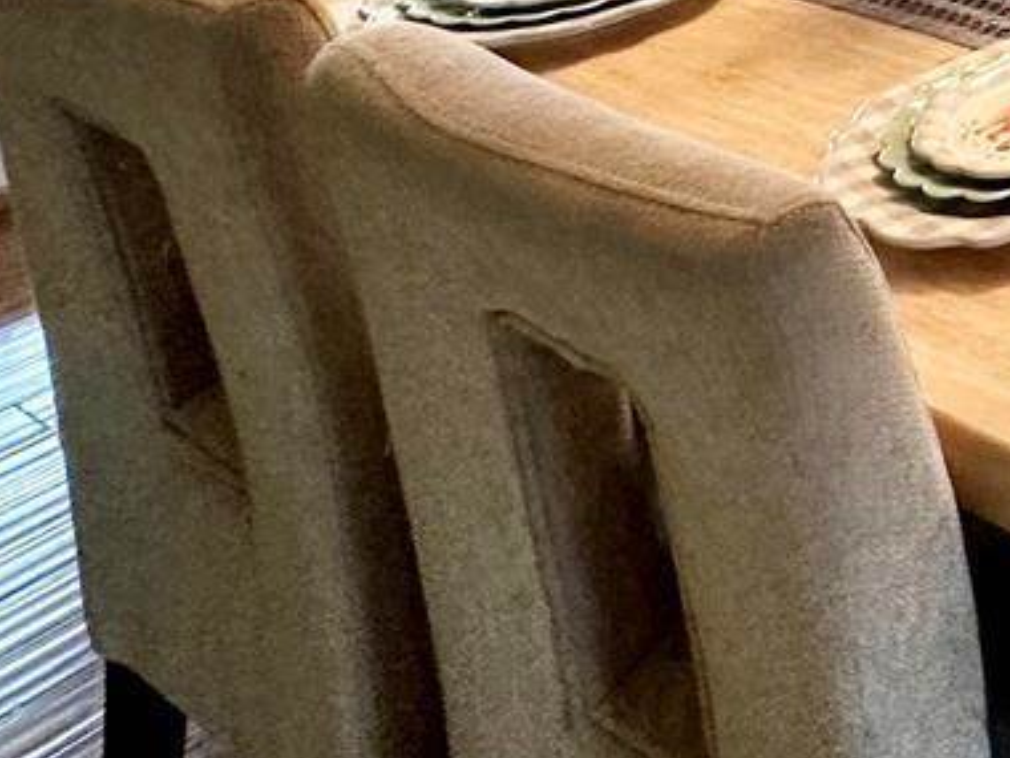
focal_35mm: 59
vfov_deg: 17.1
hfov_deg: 21.5
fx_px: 1721
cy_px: -817
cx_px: 1807
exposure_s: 1/60
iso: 200
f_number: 2.2
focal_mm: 2.22
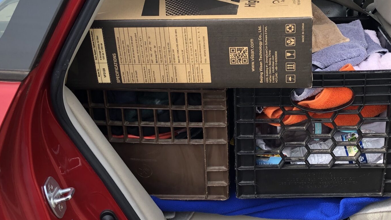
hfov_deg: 36.5
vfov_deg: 21.1
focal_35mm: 57
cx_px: 235
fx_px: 591
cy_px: 96
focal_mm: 3.99
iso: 20
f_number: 1.8
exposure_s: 1/305
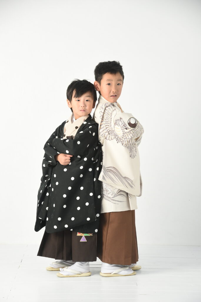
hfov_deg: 14.9
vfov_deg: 22.1
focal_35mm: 92
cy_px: 151
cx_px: 100
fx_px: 770
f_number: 7.1
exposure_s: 1/160
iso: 1000
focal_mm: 92
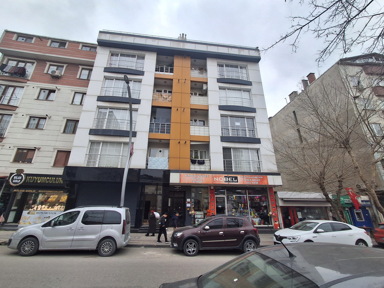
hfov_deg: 94.5
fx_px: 177
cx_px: 192
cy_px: 144
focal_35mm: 16
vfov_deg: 78.1
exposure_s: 1/775
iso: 40
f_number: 2.2
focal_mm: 1.64
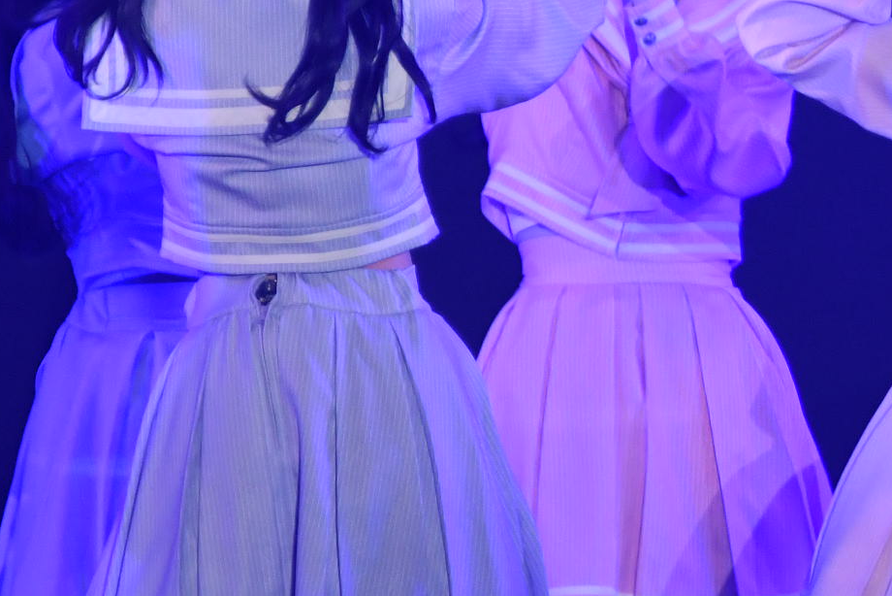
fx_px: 66694
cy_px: 116
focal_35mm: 2691
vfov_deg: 0.5
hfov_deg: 0.8
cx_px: 1273
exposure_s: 1/400
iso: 1250
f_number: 6.3
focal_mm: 600
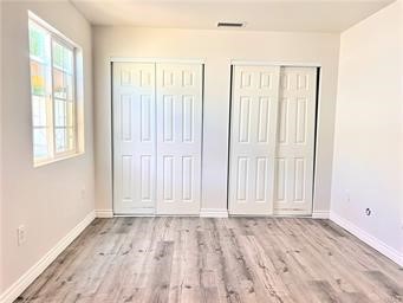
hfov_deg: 67.3
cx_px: 202
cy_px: 152
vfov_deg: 53.1
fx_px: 303
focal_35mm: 26
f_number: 1.5
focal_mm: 5.7
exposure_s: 1/120
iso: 100
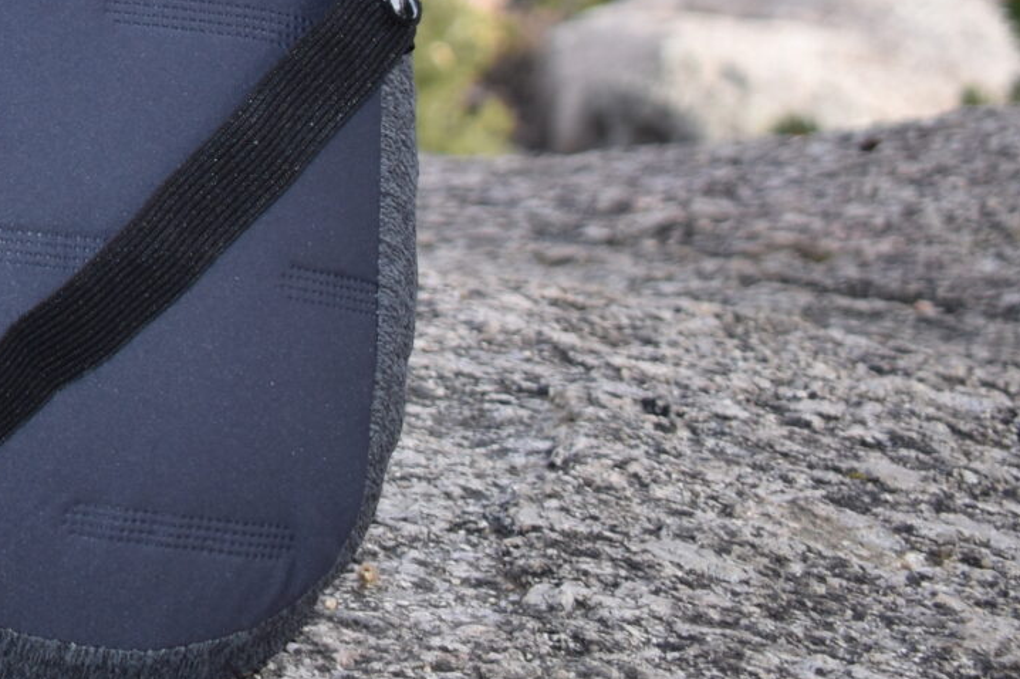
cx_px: -631
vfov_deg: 9.9
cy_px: -376
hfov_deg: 14.1
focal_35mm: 134
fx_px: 3789
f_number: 5
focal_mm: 25
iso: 140
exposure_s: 1/200
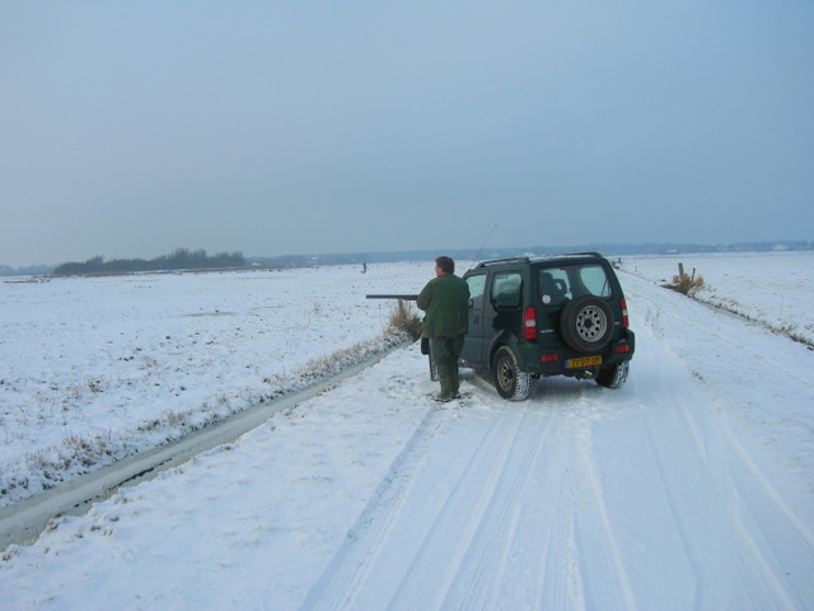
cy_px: 306
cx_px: 407
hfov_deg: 54.0
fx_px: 800
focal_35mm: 34
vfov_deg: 41.8
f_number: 4.9
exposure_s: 1/168
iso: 50
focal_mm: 5.7
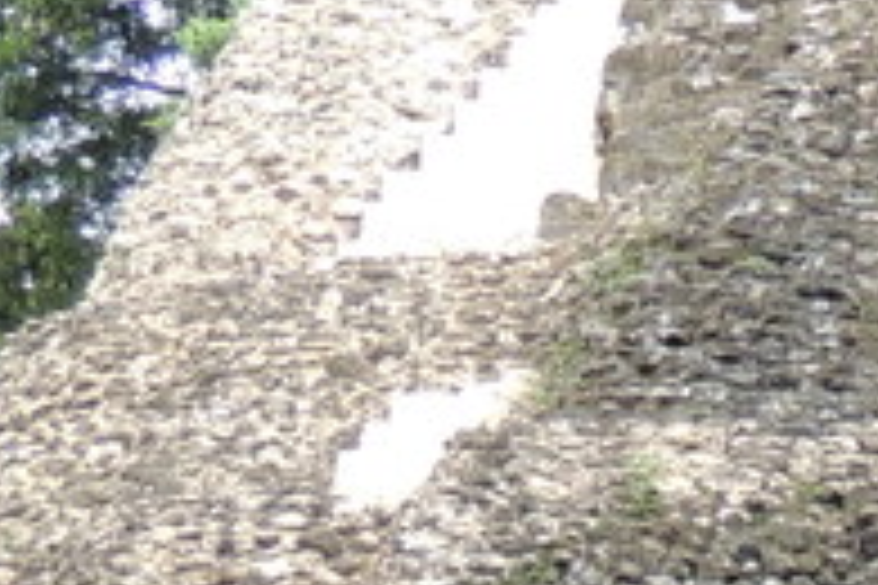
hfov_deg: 6.2
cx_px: 1905
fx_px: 7828
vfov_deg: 4.2
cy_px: 1098
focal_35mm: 321
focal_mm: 8.3
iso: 100
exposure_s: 1/160
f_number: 3.5
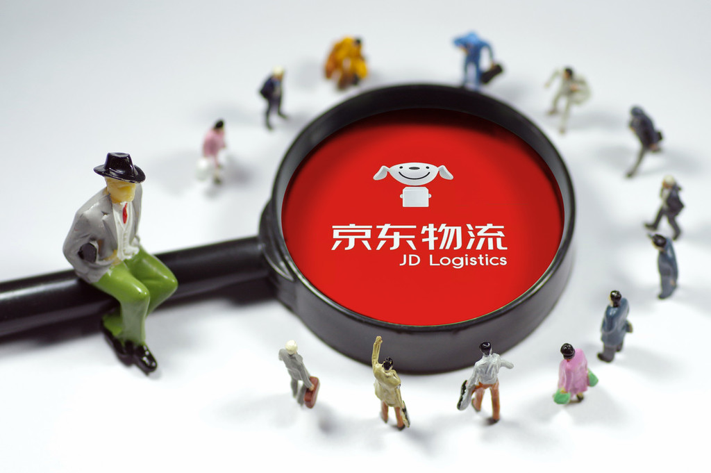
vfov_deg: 9.1
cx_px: 356
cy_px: 236
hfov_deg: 13.7
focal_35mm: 150
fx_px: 2960
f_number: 4
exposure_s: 1/125
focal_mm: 100
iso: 500
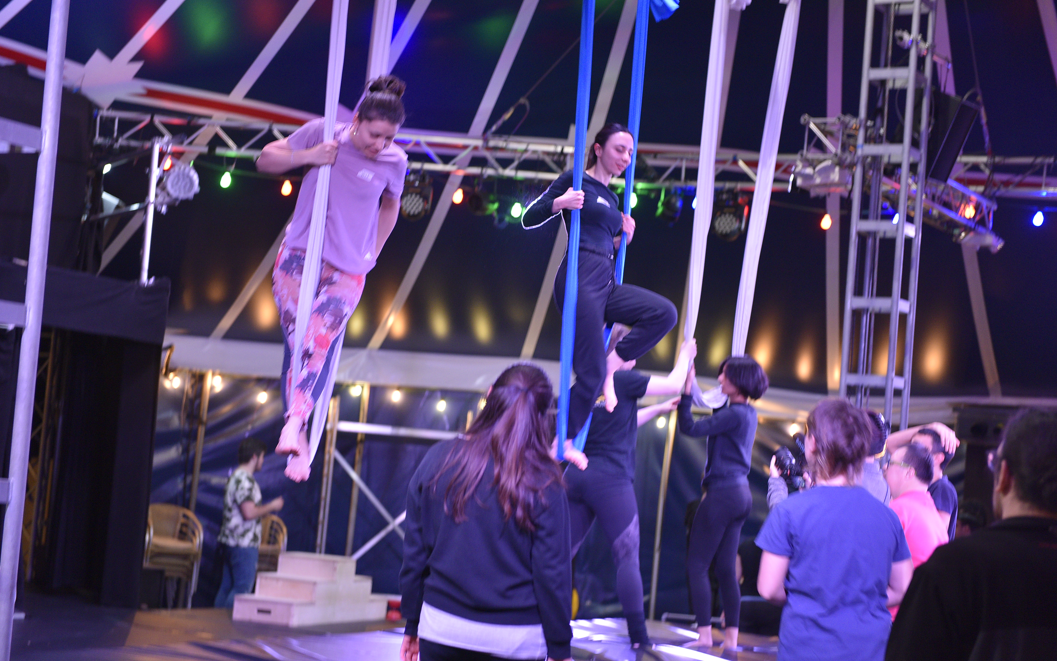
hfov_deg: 28.6
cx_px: 530
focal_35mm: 72
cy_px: 328
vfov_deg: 18.1
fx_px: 2074
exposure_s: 1/50
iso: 2000
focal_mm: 70
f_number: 3.5
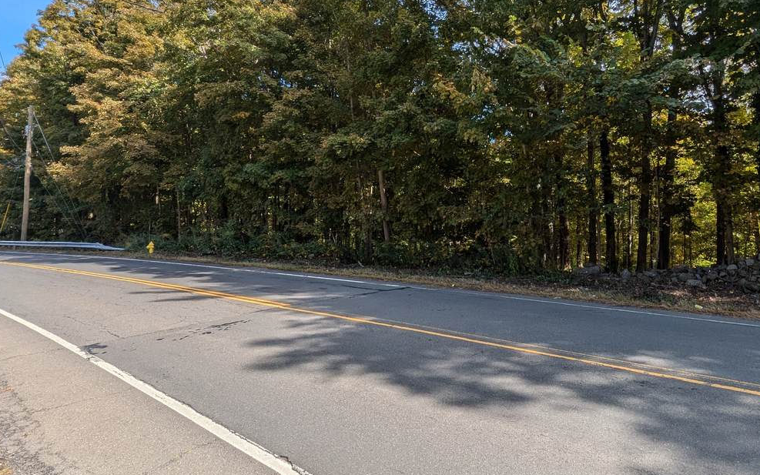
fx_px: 456
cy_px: 207
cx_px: 438
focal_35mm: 22
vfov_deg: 54.9
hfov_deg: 79.1
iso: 40
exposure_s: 1/631
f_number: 2.2
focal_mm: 2.22
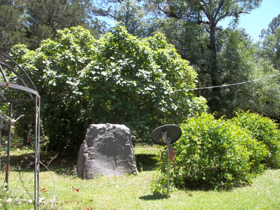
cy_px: 105
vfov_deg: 42.9
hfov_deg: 55.4
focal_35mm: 33
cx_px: 140
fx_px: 267
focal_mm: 5.9
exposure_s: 1/320
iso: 64
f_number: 3.3
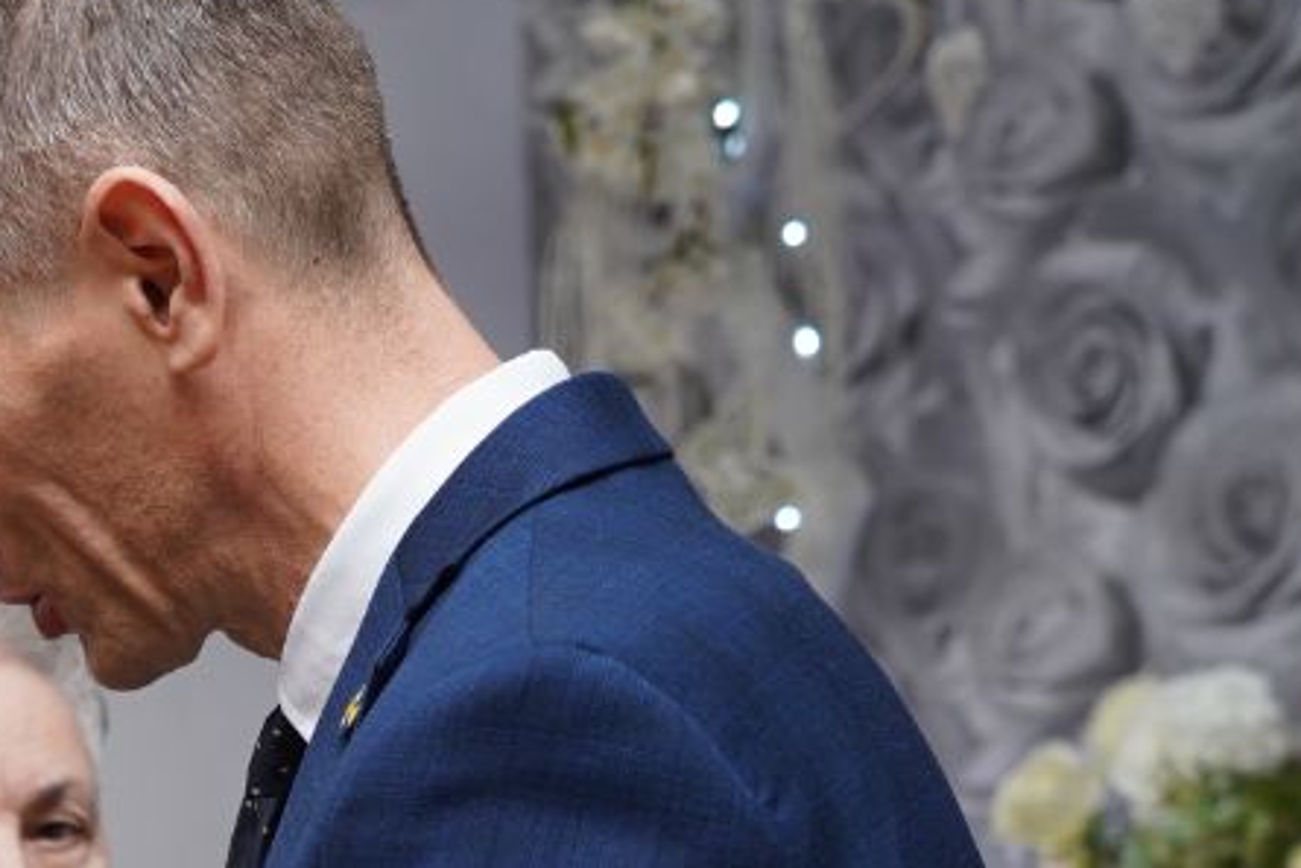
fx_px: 5278
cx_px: 12
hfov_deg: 13.9
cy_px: 1130
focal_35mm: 146
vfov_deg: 9.2
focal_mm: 50
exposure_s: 1/100
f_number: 5
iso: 500
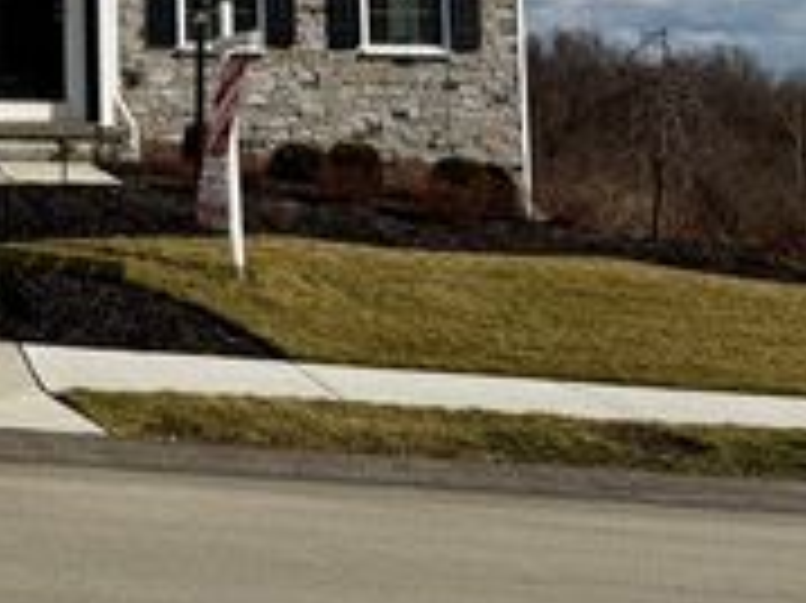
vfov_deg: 20.7
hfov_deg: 25.6
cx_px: -189
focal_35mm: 67
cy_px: -83
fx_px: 1559
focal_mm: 6.76
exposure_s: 1/9091
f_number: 1.78
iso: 80
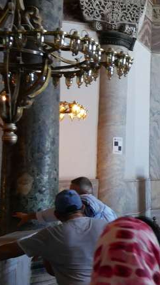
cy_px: 105
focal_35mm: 64
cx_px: 313
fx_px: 483
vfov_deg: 32.7
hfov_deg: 15.4
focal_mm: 12
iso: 1000
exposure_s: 1/60
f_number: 3.5
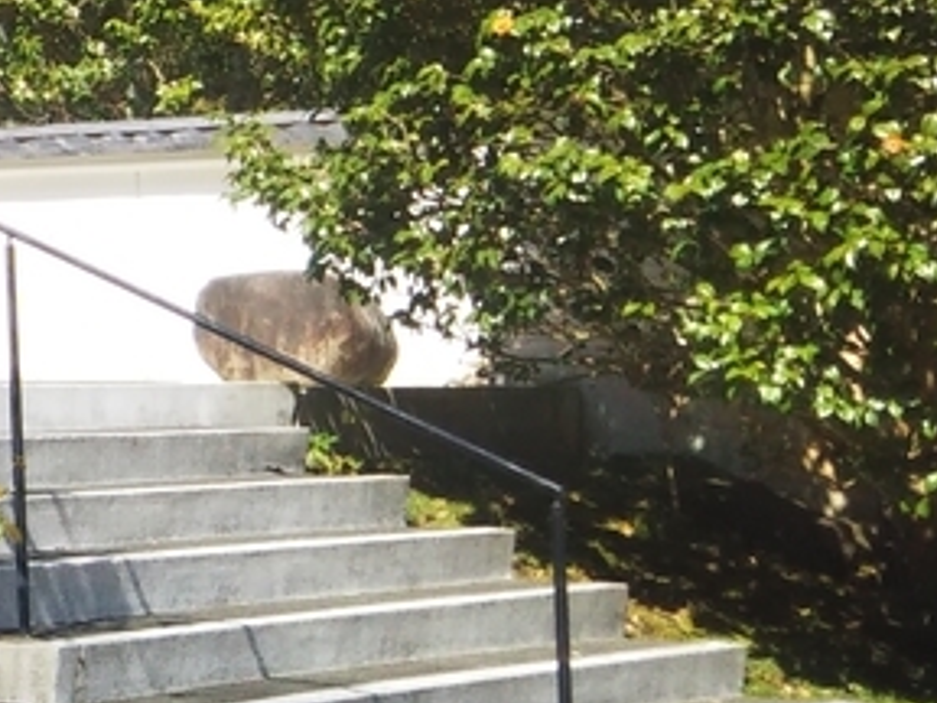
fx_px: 3384
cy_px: -81
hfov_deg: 13.7
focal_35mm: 125
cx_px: -882
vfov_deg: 11.7
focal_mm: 4
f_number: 2.2
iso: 20
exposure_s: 1/556
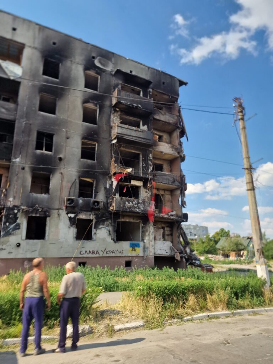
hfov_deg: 58.9
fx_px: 242
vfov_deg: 73.9
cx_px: 136
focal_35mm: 23
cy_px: 182
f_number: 1.8
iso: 50
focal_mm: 6.4
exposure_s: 1/100
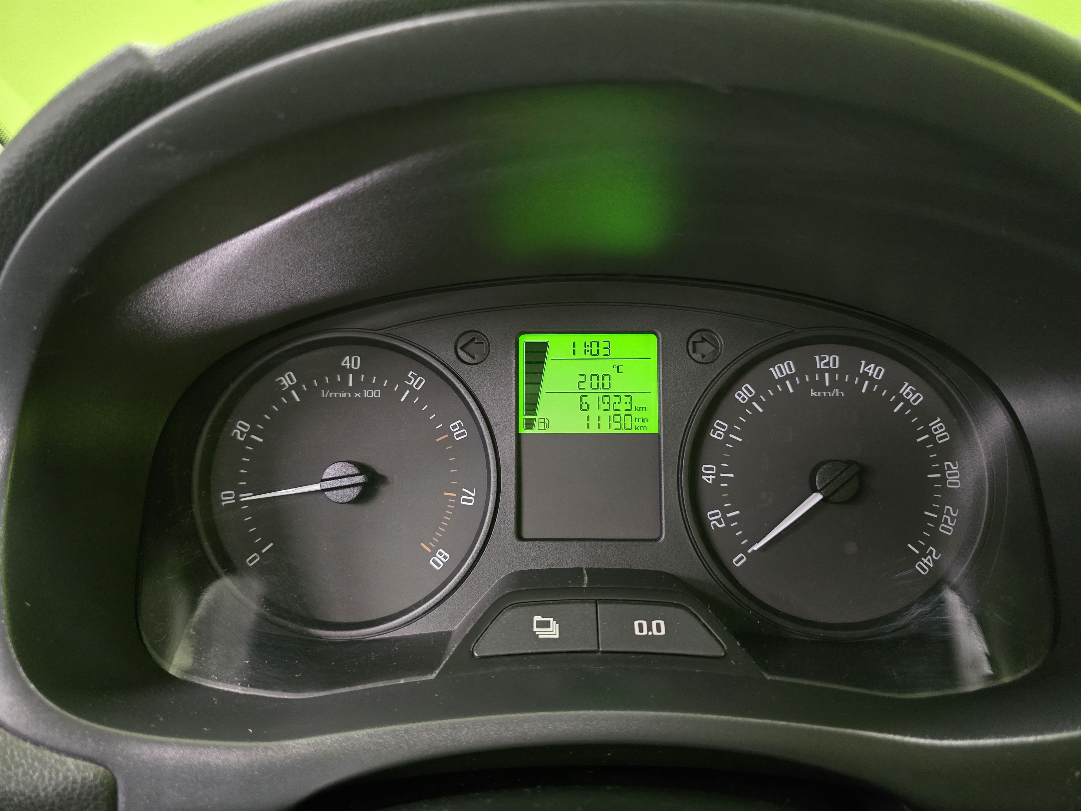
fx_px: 718
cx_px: 540
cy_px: 406
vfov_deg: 58.9
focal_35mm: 23
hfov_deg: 73.9
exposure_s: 1/50
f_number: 1.7
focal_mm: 6.3
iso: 1600
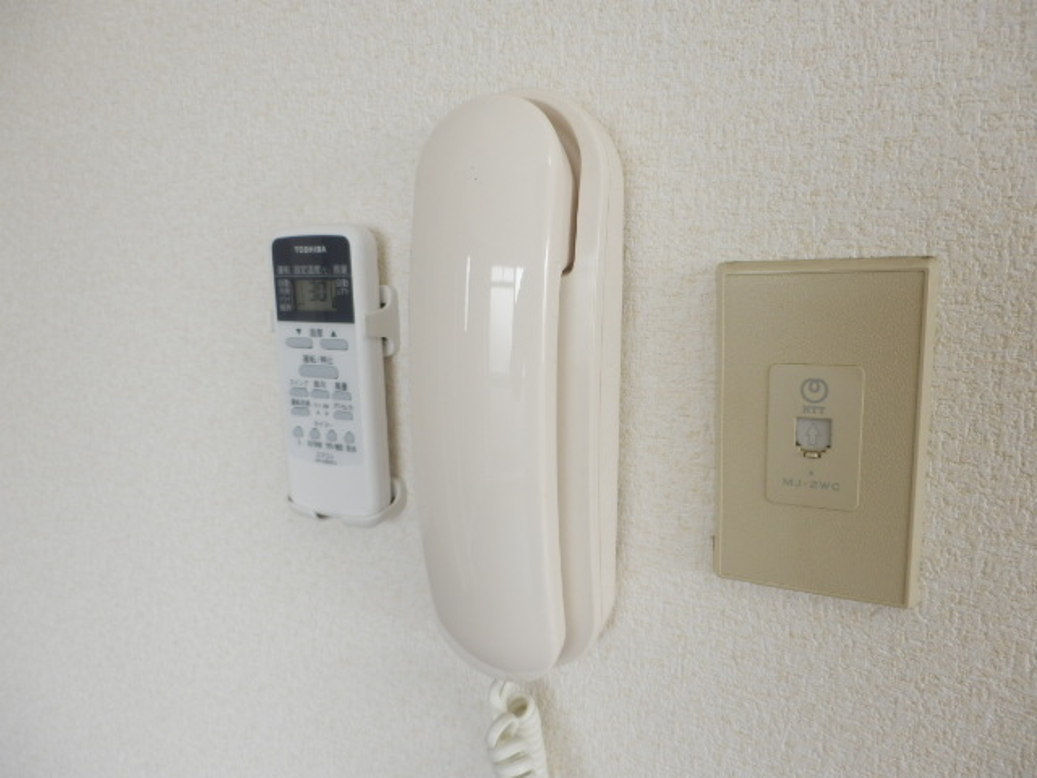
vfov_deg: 56.8
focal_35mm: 24
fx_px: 719
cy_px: 389
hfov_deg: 71.6
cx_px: 518
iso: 80
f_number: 3
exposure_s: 1/40
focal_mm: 4.2
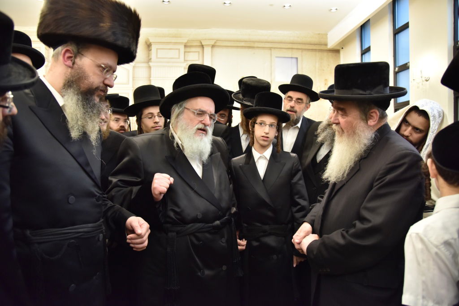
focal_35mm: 24
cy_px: 153
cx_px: 230
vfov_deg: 53.1
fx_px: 306
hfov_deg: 73.7
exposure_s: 1/200
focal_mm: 24
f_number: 4
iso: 1600
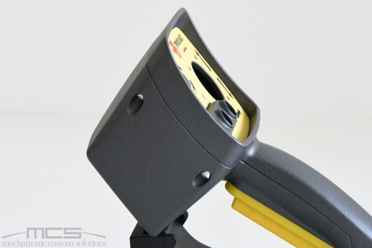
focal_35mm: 300
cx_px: 186
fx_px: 3100
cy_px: 124
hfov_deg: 6.9
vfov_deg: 4.6
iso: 16000
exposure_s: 1/80
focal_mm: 200
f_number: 14
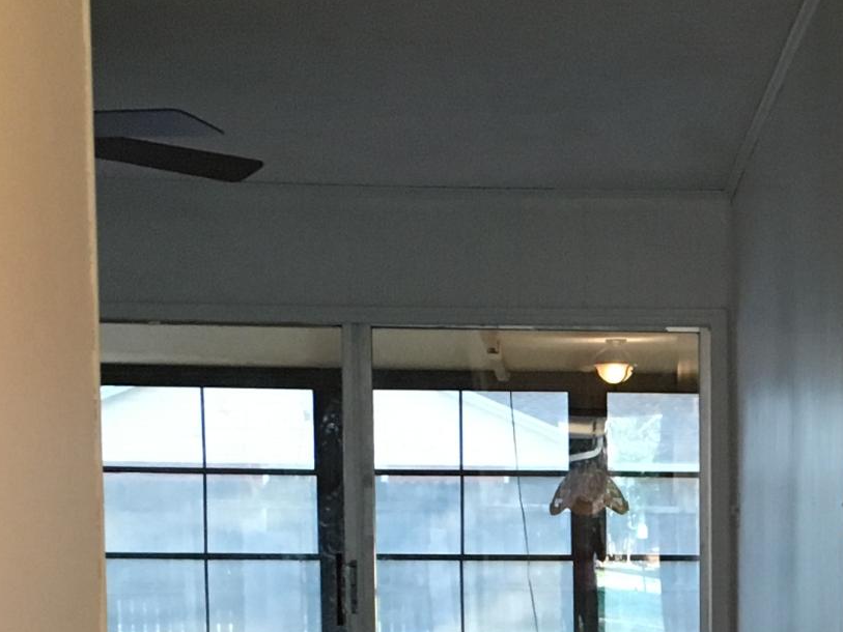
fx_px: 2606
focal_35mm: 107
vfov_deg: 13.4
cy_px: 780
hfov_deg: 17.8
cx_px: 899
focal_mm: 4.15
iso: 160
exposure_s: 1/30
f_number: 2.2
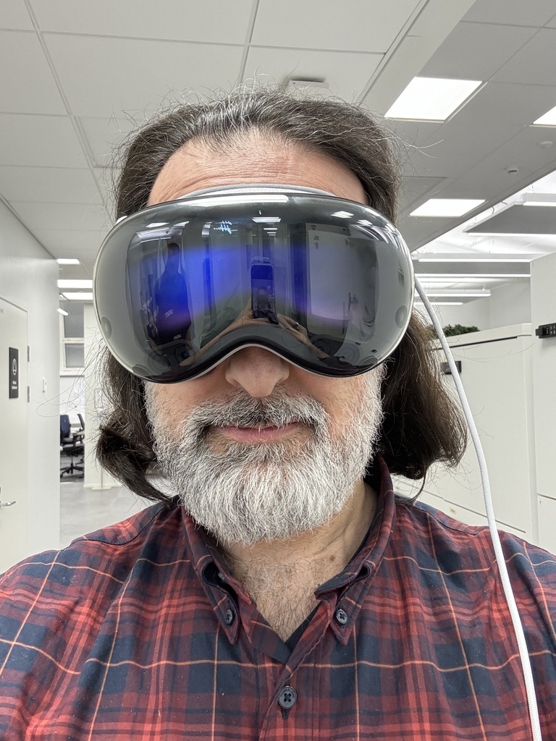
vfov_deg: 60.0
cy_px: 370
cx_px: 278
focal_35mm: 30
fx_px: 642
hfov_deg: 46.8
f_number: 1.9
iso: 125
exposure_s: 1/50
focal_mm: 2.69
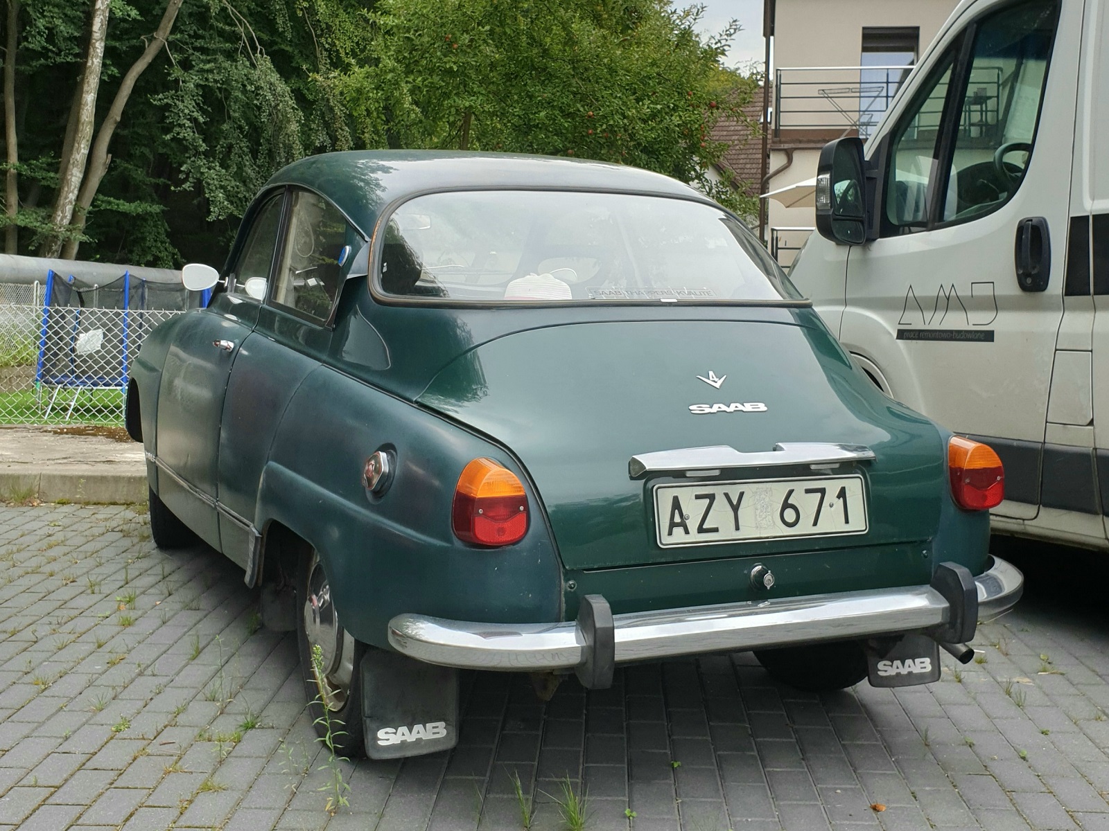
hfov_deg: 67.3
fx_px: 833
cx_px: 554
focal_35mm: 26
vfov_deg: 53.1
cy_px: 416
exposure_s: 1/460
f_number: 2.4
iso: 50
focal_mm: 4.3
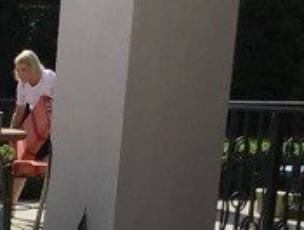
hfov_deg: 10.2
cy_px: 497
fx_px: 1593
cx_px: -257
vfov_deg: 7.8
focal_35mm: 181
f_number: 2.4
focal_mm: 3.3
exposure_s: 1/1852
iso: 25
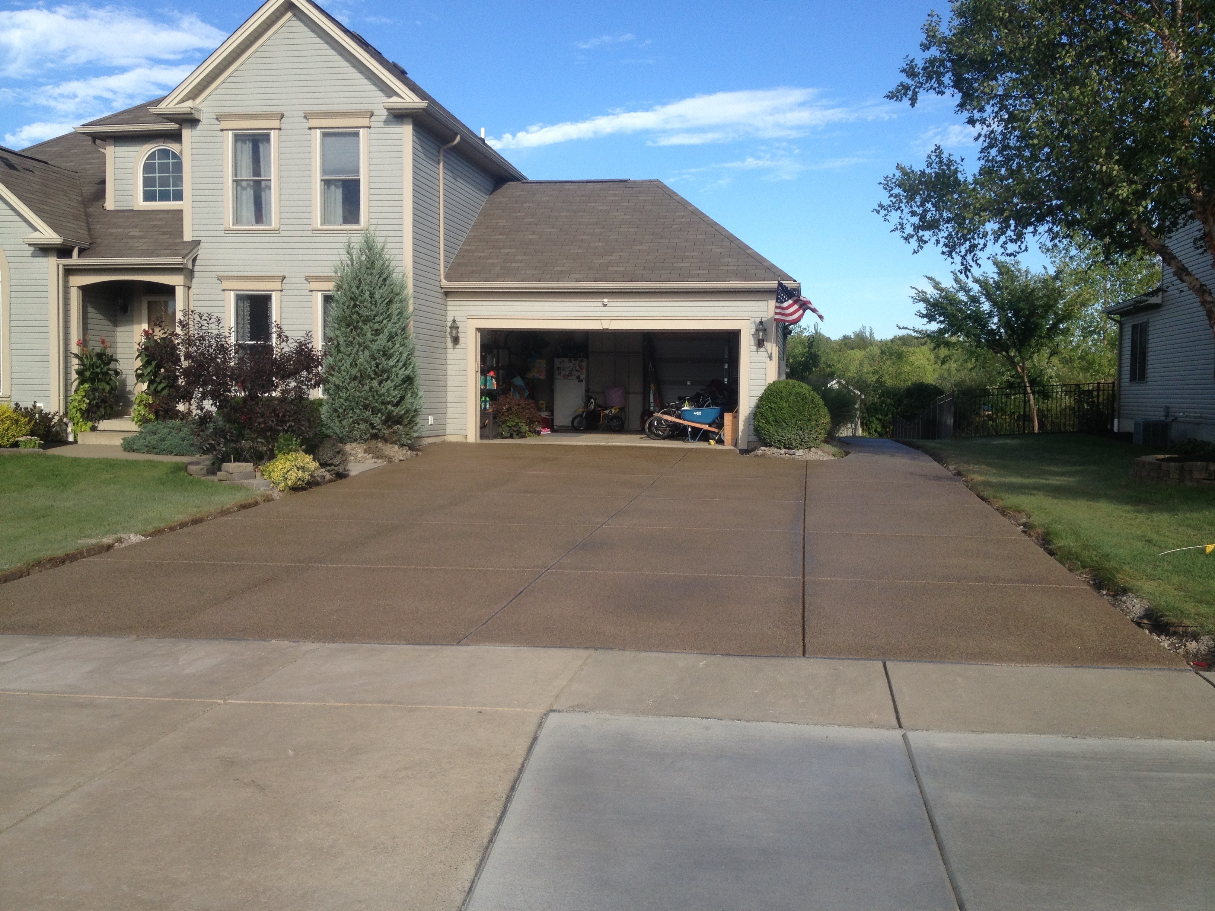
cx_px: 608
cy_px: 456
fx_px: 1228
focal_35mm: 35
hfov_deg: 52.6
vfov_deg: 40.7
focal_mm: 4.28
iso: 50
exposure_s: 1/1227
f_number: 2.4
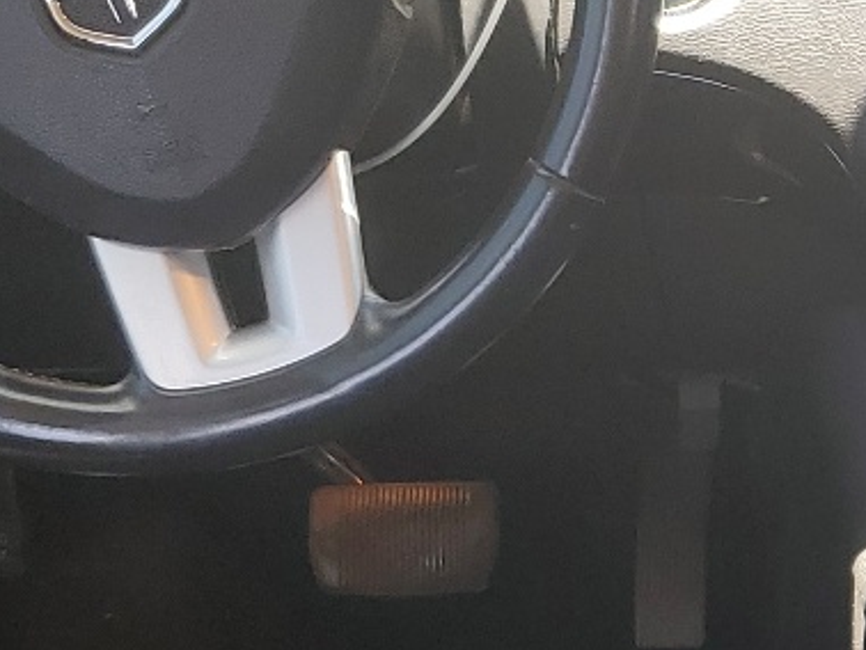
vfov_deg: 13.4
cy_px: 584
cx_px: 1097
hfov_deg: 16.9
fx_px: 2754
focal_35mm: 110
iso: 51
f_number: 1.5
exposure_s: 1/120
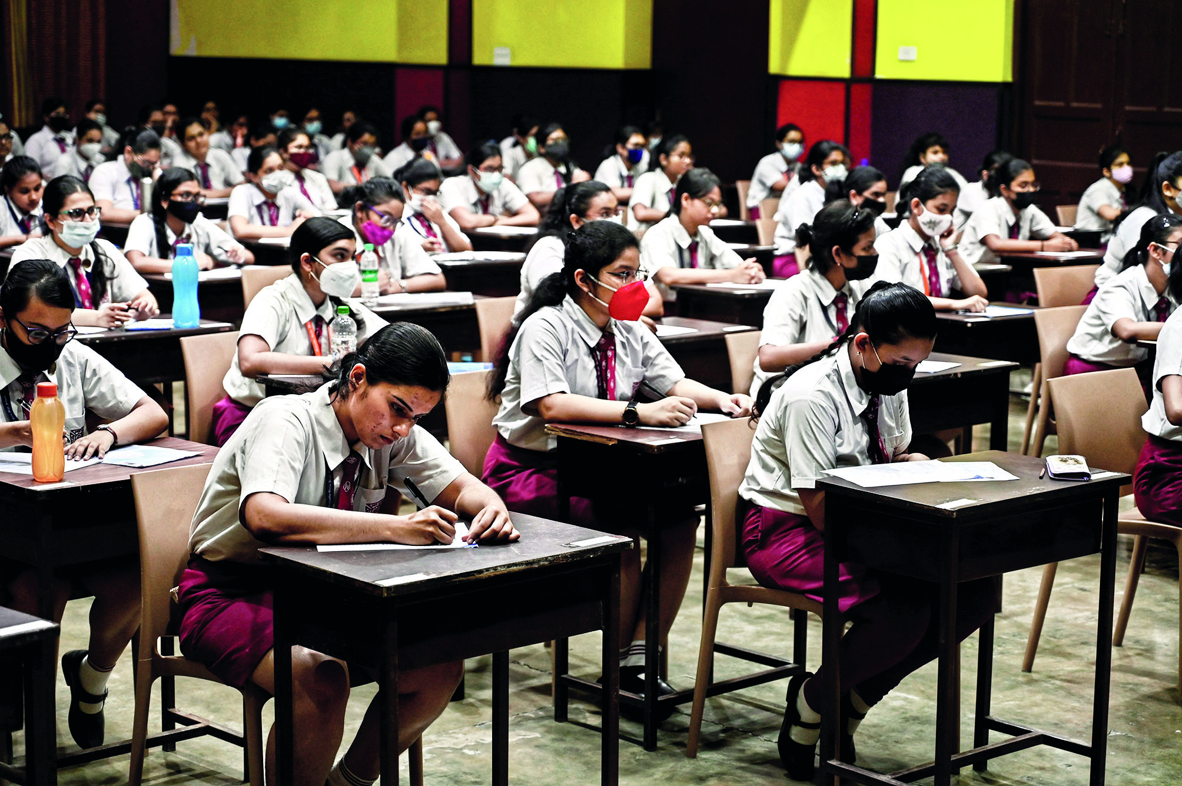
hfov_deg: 28.9
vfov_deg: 19.4
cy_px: 393
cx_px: 591
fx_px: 2297
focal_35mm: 70
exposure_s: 1/200
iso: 1600
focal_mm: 70
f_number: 4
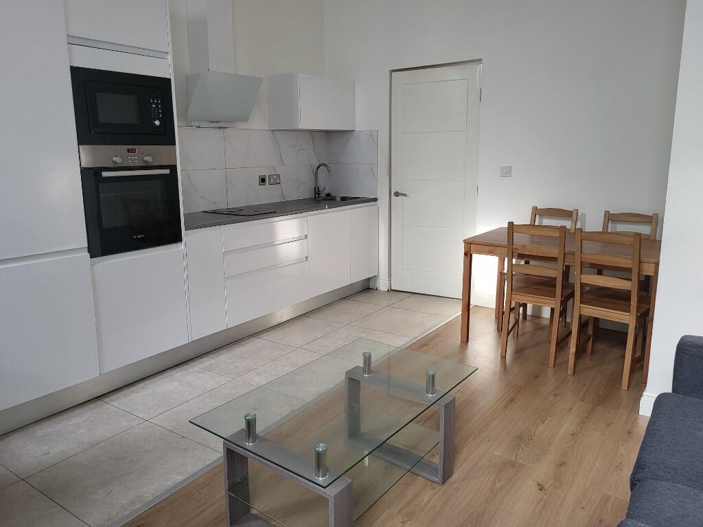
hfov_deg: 67.3
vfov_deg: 53.1
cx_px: 352
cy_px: 264
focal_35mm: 26
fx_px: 528
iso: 200
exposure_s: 1/120
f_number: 1.8
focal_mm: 5.4
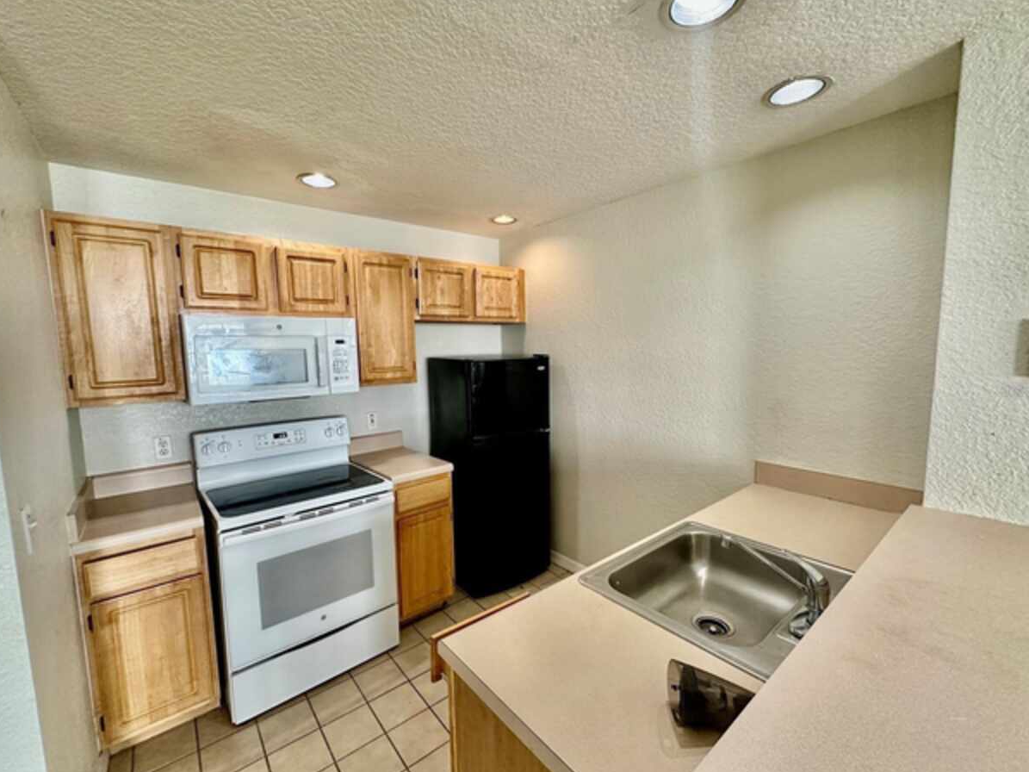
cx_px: 512
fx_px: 446
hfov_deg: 98.2
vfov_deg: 81.7
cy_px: 390
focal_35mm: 15
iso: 250
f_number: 2.2
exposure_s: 1/120
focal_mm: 2.22
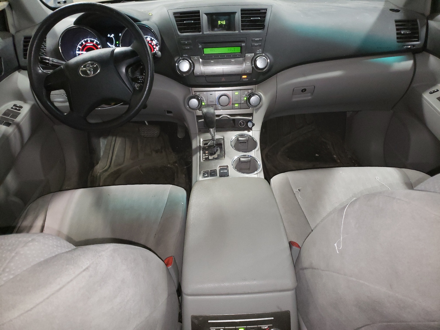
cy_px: 165
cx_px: 220
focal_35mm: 26
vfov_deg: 53.1
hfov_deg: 67.3
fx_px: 330
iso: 385
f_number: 1.5
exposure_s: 1/24
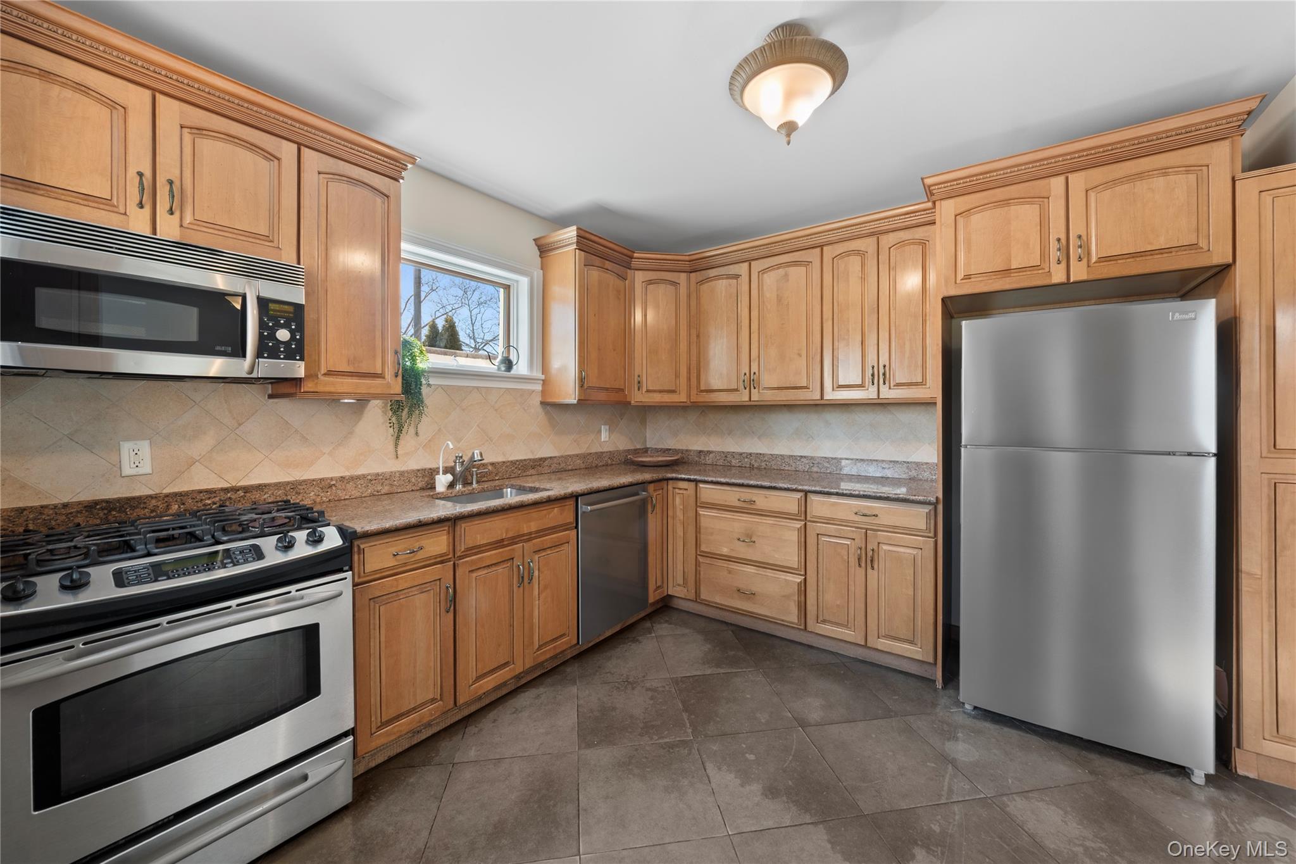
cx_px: 648
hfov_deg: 112.6
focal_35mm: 12
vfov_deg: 90.0
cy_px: 432
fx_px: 432
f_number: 8
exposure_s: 1/1.25
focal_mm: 8
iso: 100
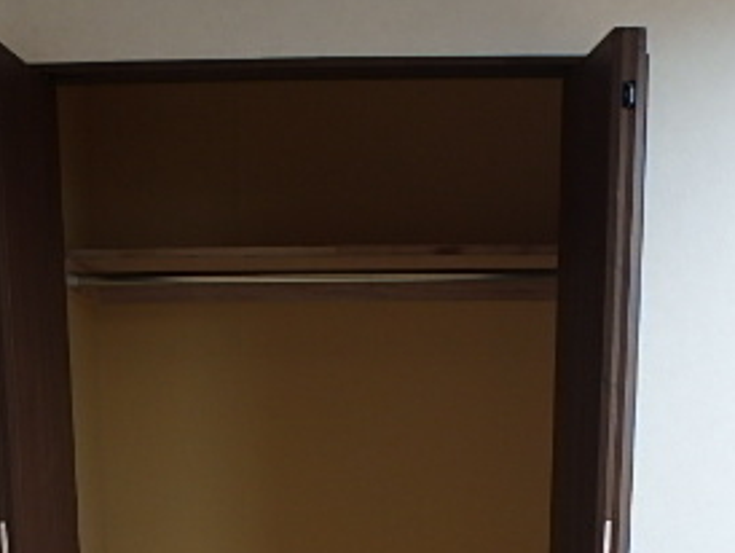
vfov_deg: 27.1
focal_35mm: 49
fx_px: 1041
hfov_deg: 38.8
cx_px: 327
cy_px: 617
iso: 125
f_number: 3.5
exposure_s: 1/60
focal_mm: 3.7
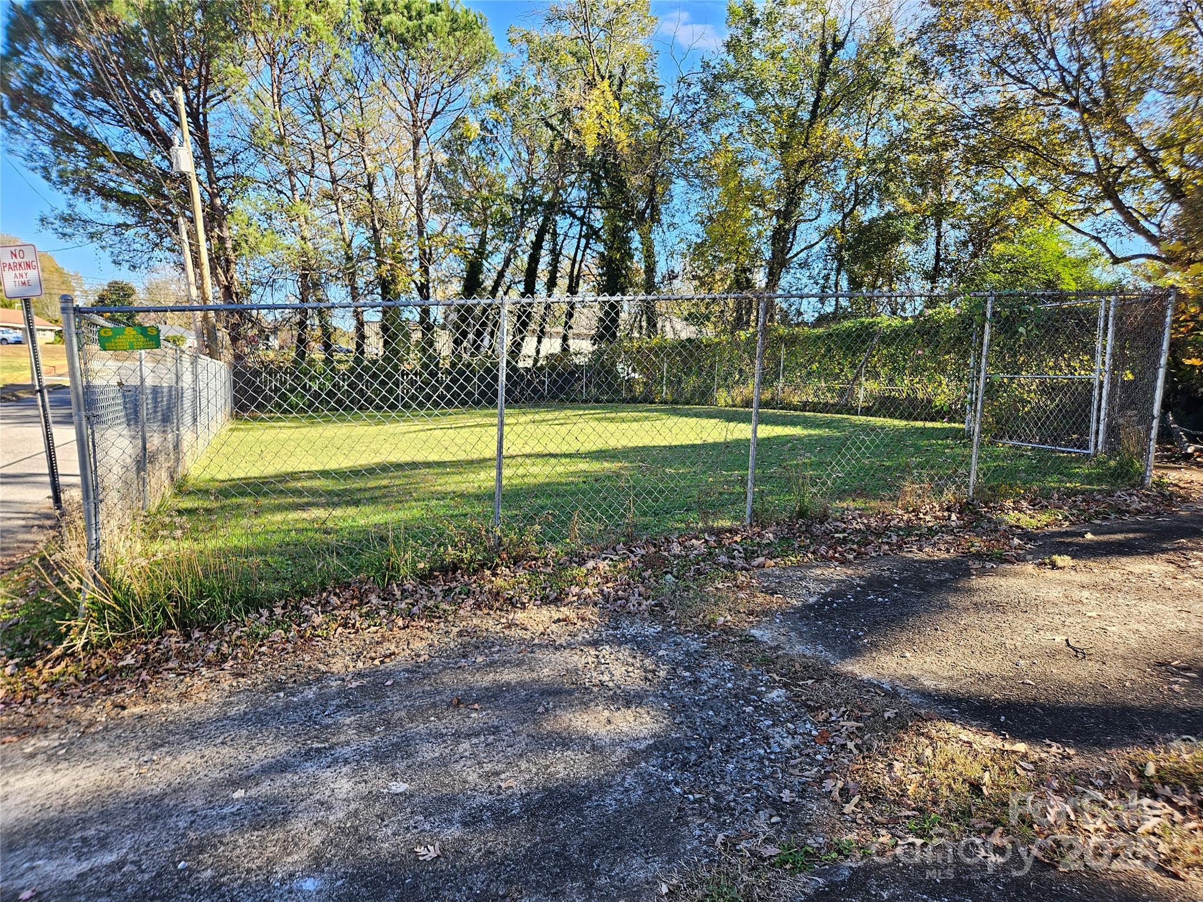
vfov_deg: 58.9
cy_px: 451
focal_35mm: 23
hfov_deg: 73.9
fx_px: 799
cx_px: 602
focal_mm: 5.4
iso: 25
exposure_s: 1/189
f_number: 1.8
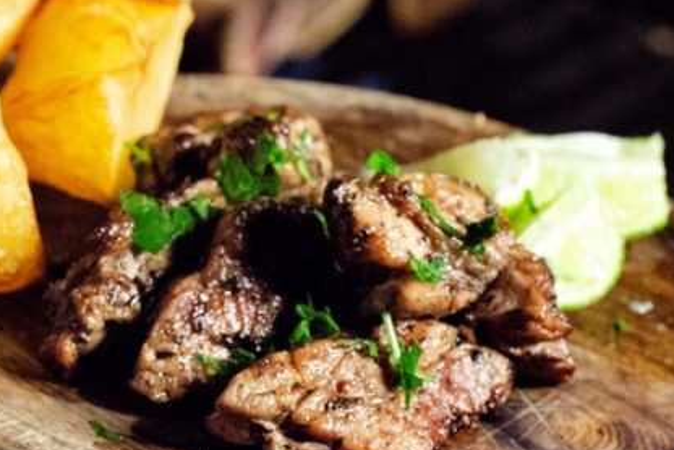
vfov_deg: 9.9
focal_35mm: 138
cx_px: 94
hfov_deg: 14.7
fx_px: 2585
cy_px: 146
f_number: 6.3
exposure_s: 1/30
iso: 10159
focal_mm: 50
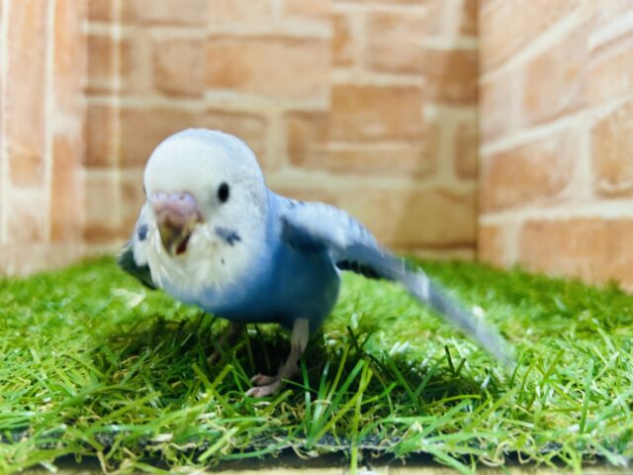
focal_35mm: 26
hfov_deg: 67.3
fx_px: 475
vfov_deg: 53.1
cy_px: 238
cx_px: 316
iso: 64
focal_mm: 5.7
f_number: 1.5
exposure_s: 1/50
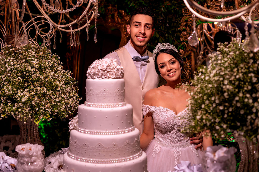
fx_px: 360
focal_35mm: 50
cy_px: 86
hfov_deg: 39.6
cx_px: 130
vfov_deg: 27.0
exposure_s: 1/160
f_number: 2.8
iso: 200
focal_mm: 50
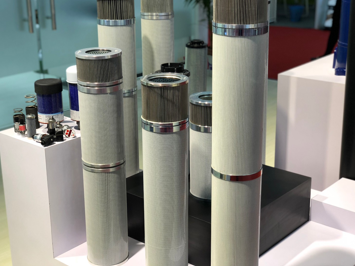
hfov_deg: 33.8
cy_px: 121
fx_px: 585
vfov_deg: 25.6
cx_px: 171
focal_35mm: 57
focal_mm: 6
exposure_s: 1/50
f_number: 2.4
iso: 20
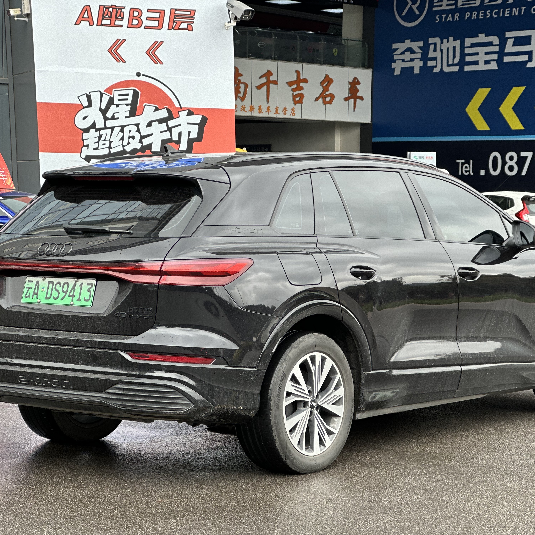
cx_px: 296
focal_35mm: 91
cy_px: 268
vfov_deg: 19.1
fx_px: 1591
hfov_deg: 19.1
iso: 50
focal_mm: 9
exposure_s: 1/121
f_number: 2.8
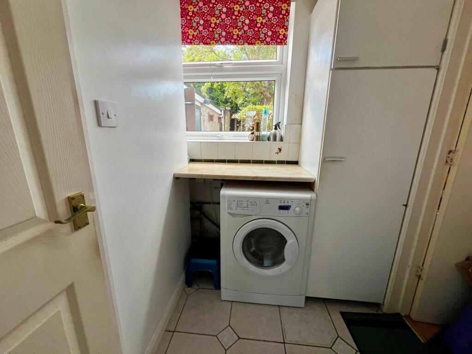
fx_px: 177
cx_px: 236
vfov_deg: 89.9
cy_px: 177
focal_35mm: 13
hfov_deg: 106.2
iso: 125
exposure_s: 1/99
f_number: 1.8
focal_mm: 1.57
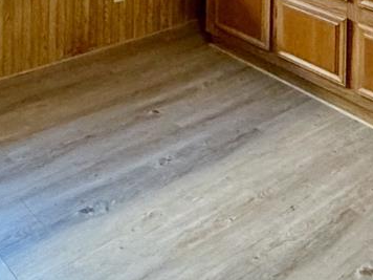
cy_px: -228
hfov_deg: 32.4
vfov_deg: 18.9
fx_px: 636
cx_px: 125
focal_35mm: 59
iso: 320
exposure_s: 1/120
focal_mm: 2.22
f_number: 2.2
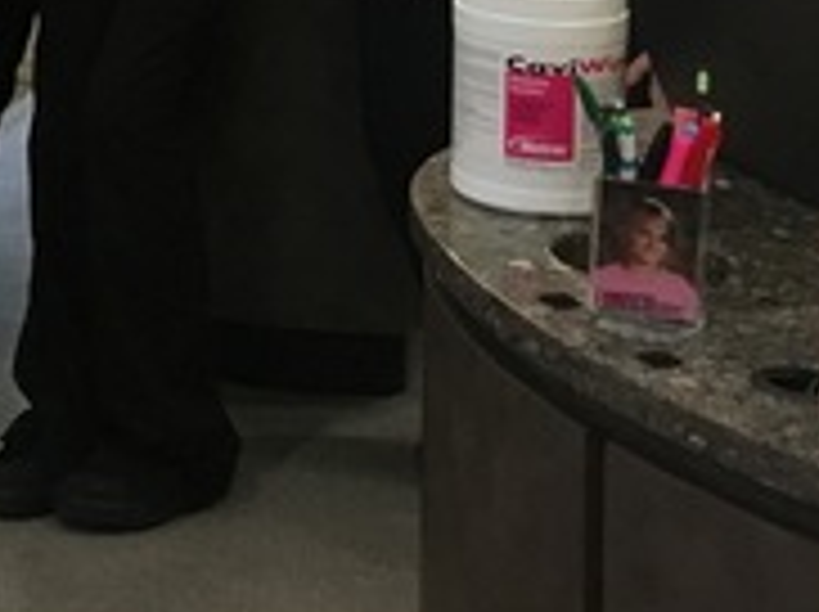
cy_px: -400
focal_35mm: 115
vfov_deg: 12.1
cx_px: -400
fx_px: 2717
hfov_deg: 15.8
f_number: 2.2
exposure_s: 1/30
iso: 200
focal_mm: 4.15
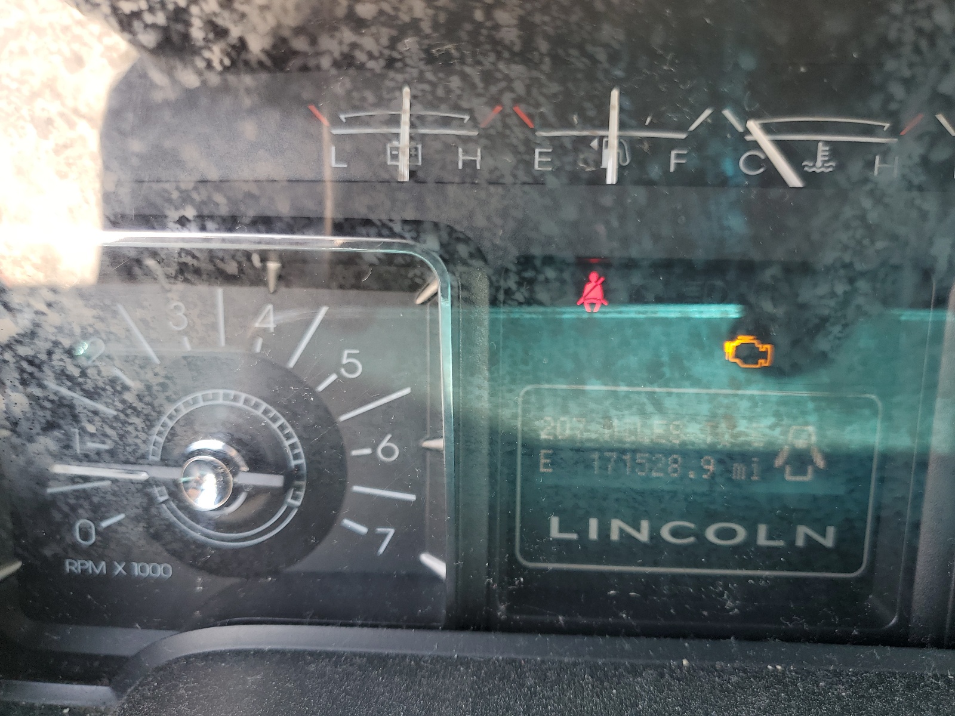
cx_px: 478
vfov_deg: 53.1
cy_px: 358
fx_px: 717
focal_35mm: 26
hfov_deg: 67.3
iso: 51
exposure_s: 1/60.2
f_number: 1.5
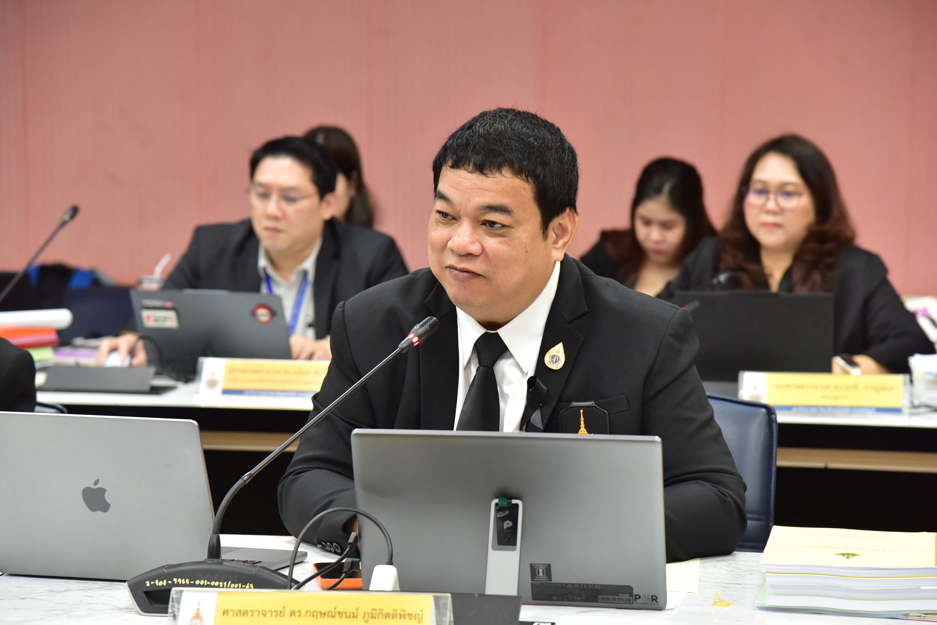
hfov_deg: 17.1
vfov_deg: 11.4
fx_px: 3124
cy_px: 312
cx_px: 468
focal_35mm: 120
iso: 2500
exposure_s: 1/125
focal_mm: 120
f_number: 5.6
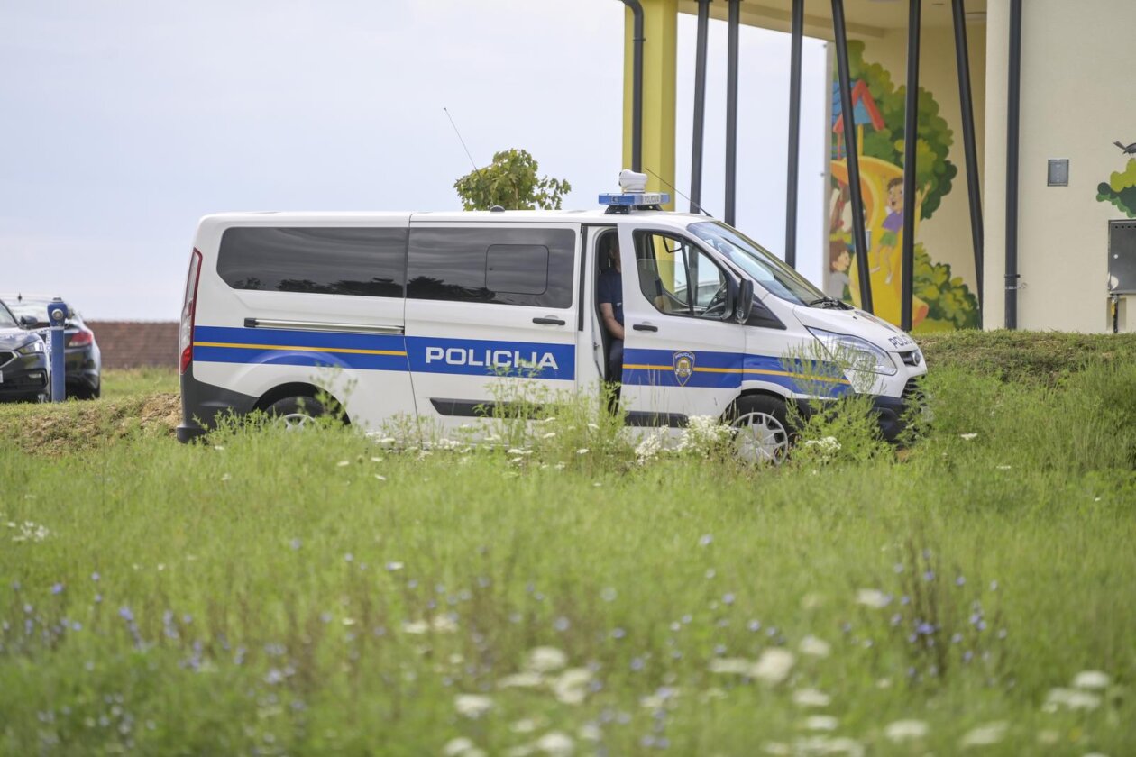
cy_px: 378
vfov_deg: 7.2
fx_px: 5995
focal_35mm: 190
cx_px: 568
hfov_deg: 10.8
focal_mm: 190
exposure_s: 1/1250
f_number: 2.8
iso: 100
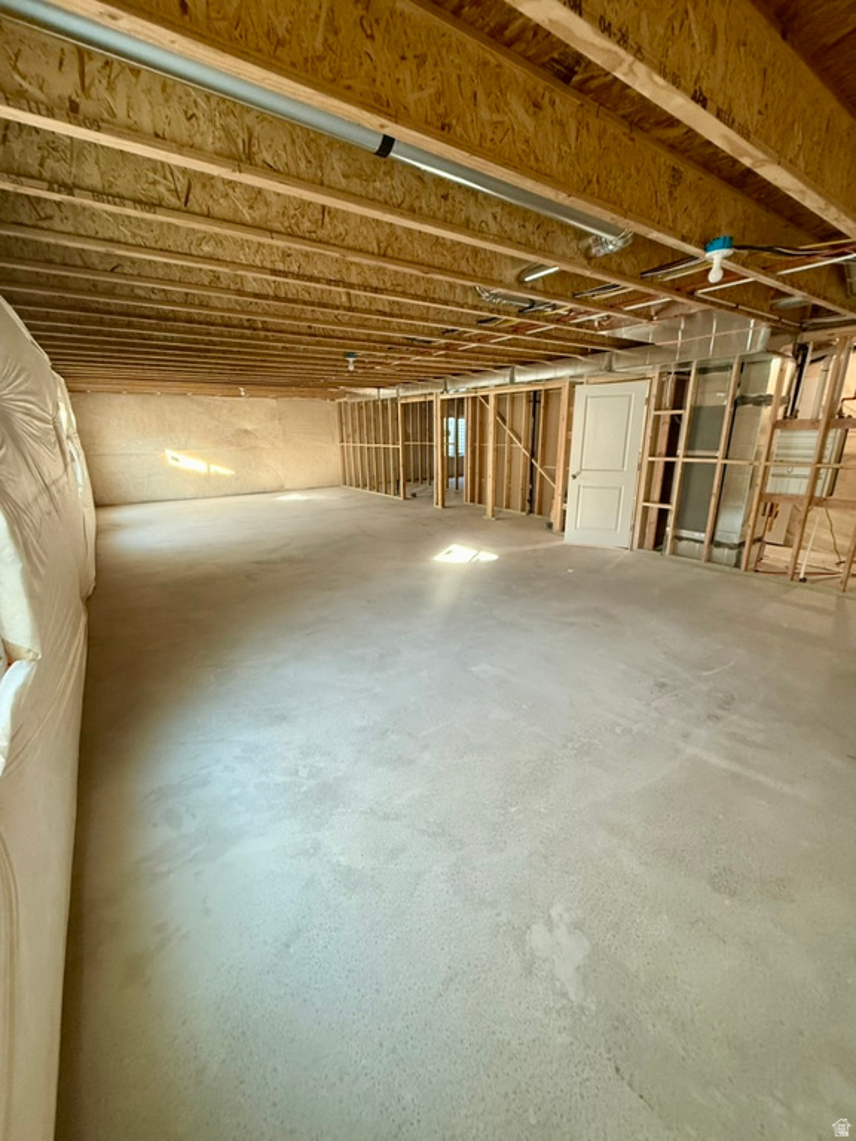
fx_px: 462
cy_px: 570
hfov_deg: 85.7
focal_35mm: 14
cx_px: 428
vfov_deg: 102.1
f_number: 2.2
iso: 320
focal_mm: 2.22
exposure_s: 1/95
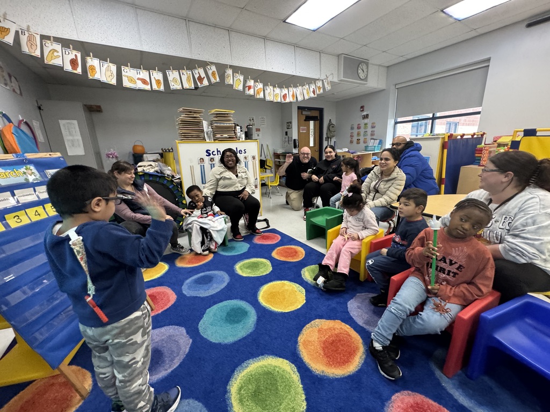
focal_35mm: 14
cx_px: 275
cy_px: 206
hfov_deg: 102.1
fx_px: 222
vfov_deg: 85.7
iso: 500
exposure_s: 1/60
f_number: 2.2
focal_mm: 2.22
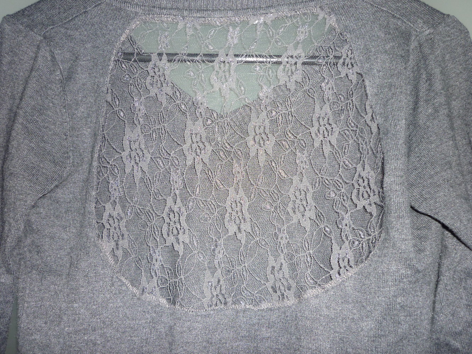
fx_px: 450
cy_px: 177
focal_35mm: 33
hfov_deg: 55.3
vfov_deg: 43.0
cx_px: 236
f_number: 2.8
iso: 100
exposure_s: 1/30
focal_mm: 5.5
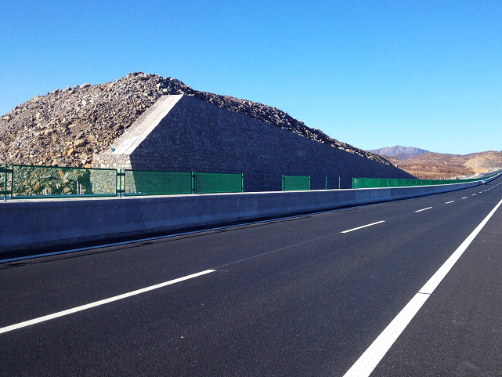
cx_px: 308
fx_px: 624
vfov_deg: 33.6
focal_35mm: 43
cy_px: 192
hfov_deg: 43.6
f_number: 2.4
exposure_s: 1/1126
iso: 64
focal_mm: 4.28
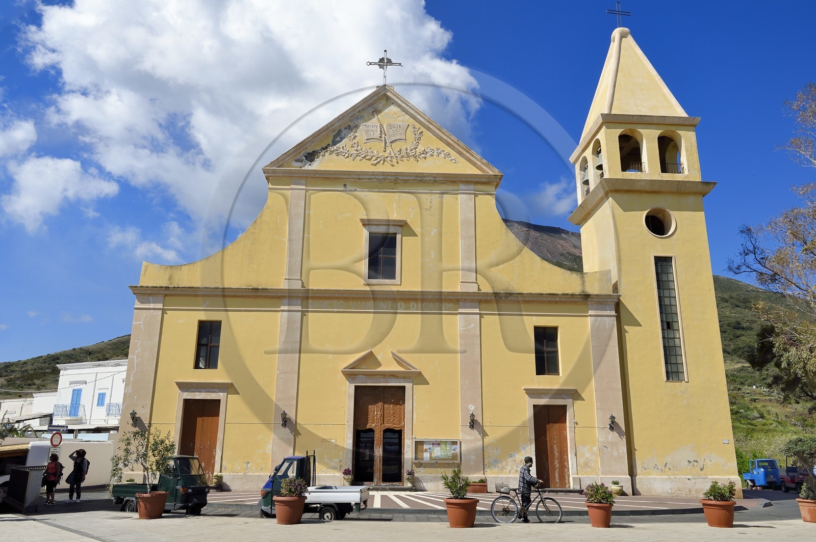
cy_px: 271
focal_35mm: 29
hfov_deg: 63.7
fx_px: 657
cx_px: 408
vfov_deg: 44.9
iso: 200
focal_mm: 29
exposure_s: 1/200
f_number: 18
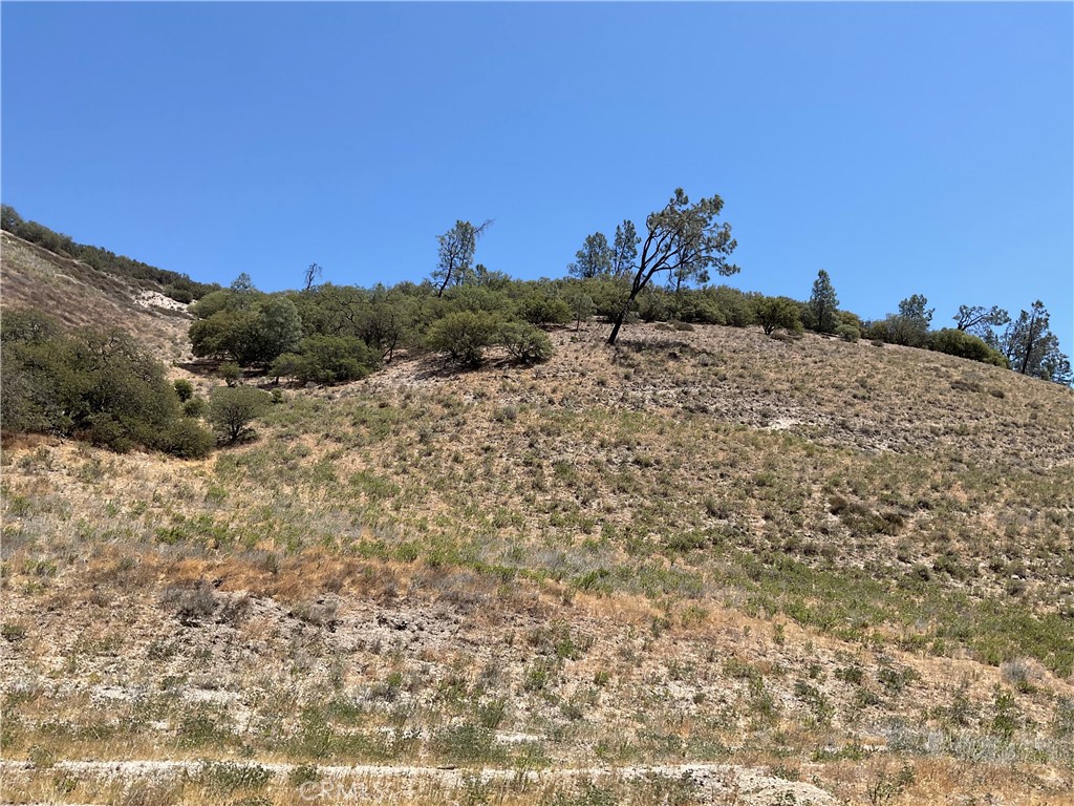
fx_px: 900
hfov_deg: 61.7
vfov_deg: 48.2
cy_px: 403
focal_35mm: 29
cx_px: 537
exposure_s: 1/1577
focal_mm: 3
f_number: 1.8
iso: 16
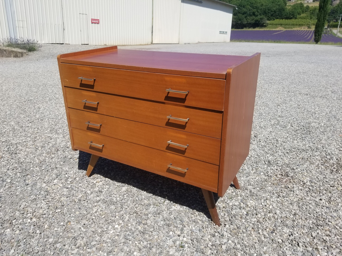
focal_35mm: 26
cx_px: 171
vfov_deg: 53.1
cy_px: 128
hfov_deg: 67.3
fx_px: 257
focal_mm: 4.25
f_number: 1.7
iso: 50
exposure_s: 1/2632
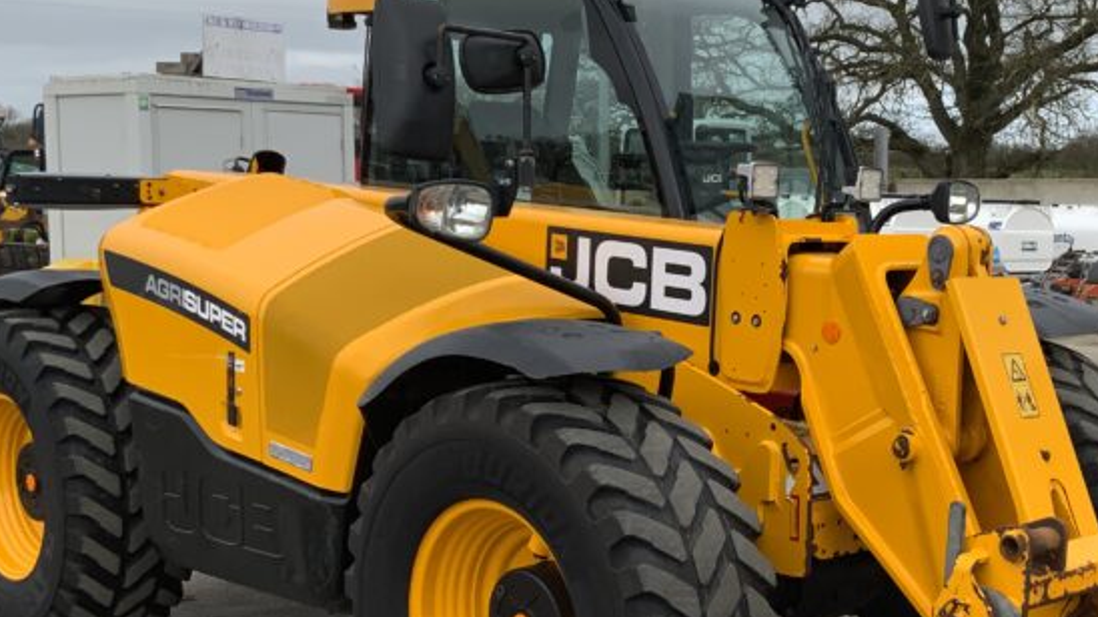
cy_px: 375
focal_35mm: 59
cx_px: 789
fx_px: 1717
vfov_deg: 20.3
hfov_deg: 34.9
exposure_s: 1/1055
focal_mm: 3
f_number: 1.8
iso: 16
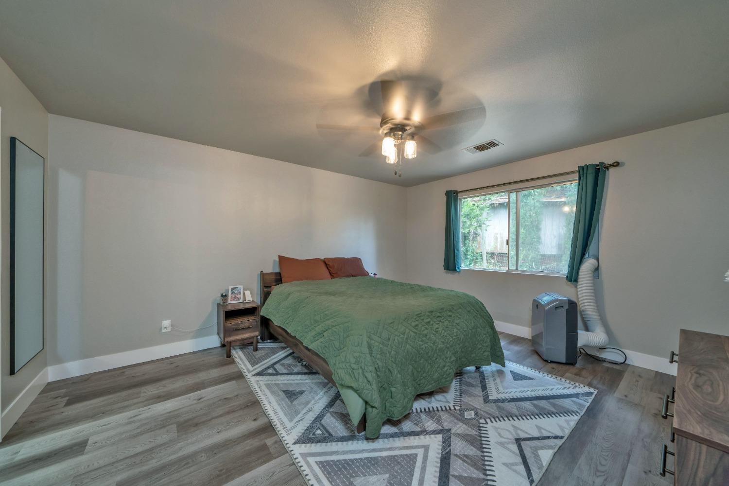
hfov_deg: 108.3
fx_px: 263
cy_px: 243
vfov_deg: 85.4
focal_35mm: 13
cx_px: 364
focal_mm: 13
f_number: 6.3
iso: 320
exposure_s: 1/6
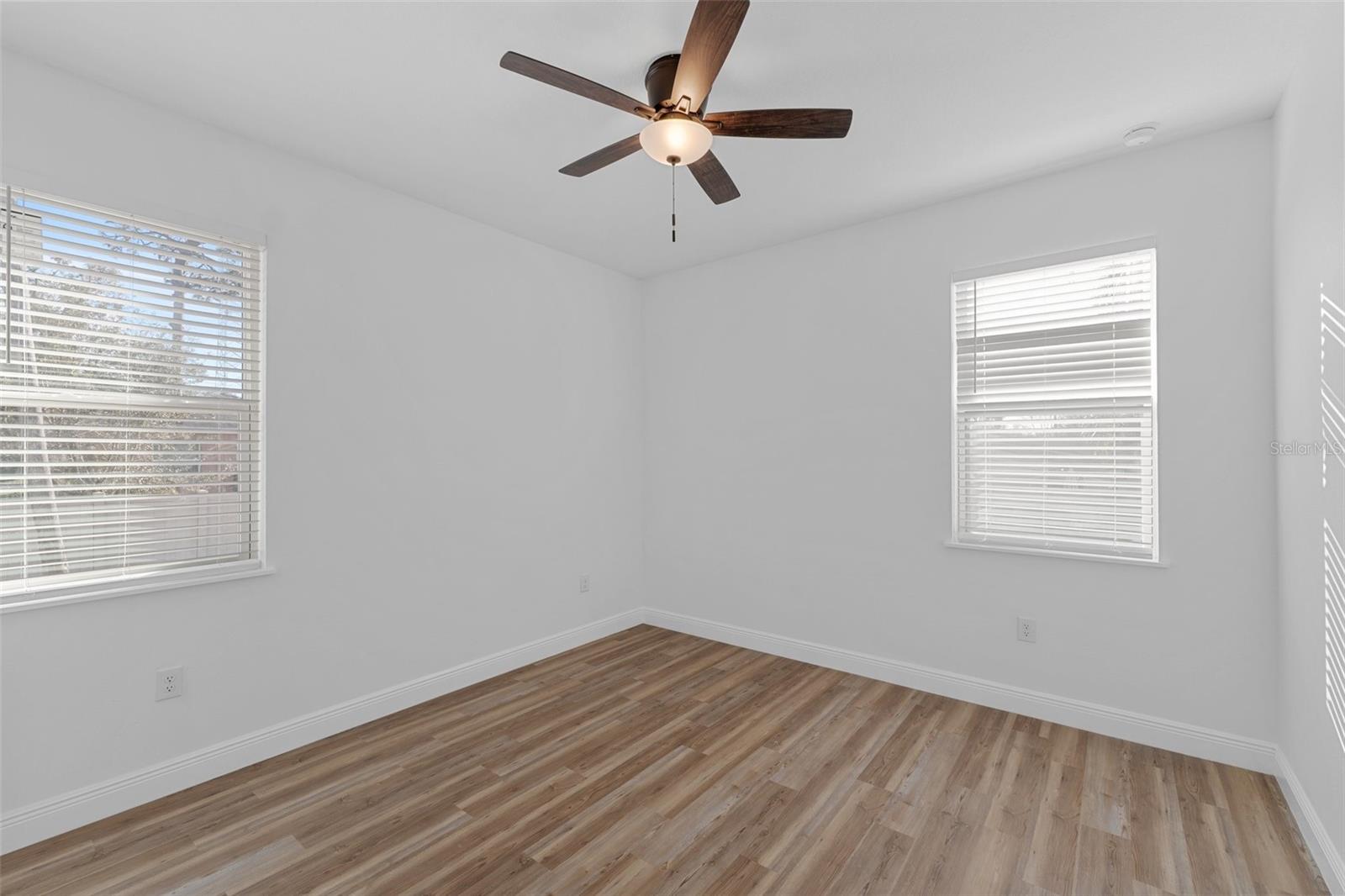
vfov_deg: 77.3
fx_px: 560
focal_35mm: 15
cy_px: 448
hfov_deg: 100.4
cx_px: 672
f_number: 8
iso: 100
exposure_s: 1/5
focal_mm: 10
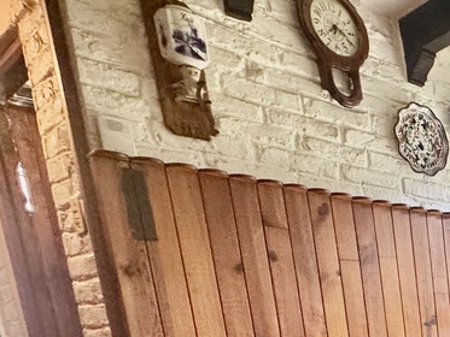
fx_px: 585
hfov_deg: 30.5
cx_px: 620
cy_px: 453
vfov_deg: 26.6
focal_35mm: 45
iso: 320
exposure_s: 1/120
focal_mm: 2.22
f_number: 2.2
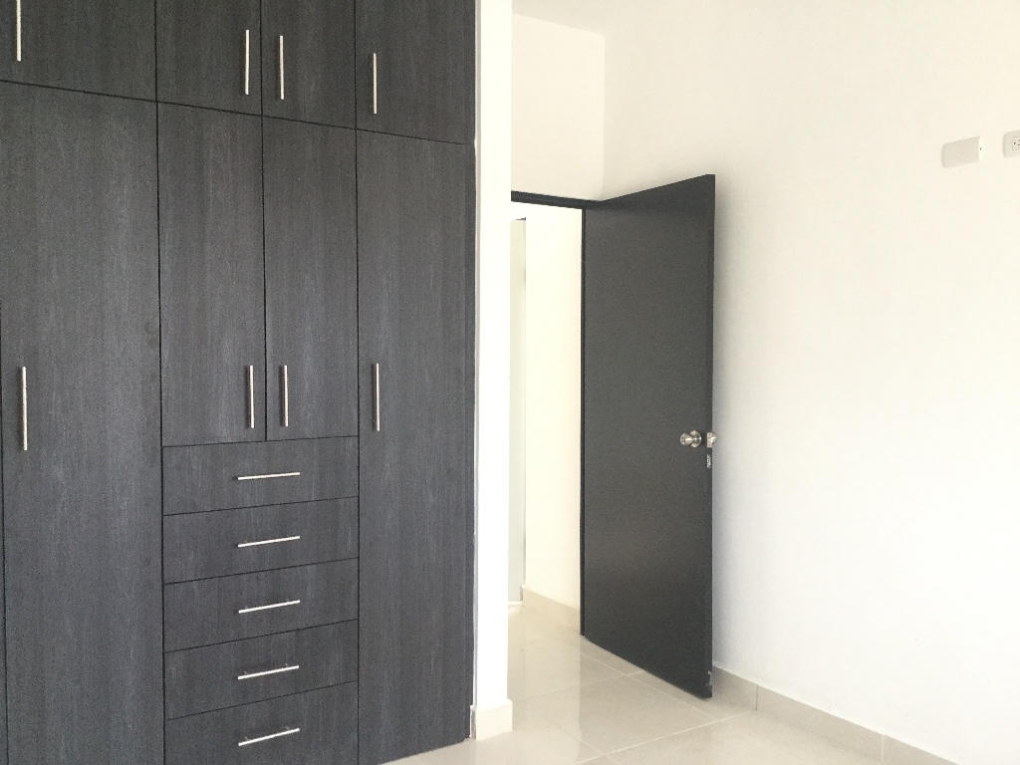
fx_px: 913
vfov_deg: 45.4
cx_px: 510
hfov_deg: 58.4
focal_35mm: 31
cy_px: 382
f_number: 2.4
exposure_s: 1/30
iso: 40
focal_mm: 3.3
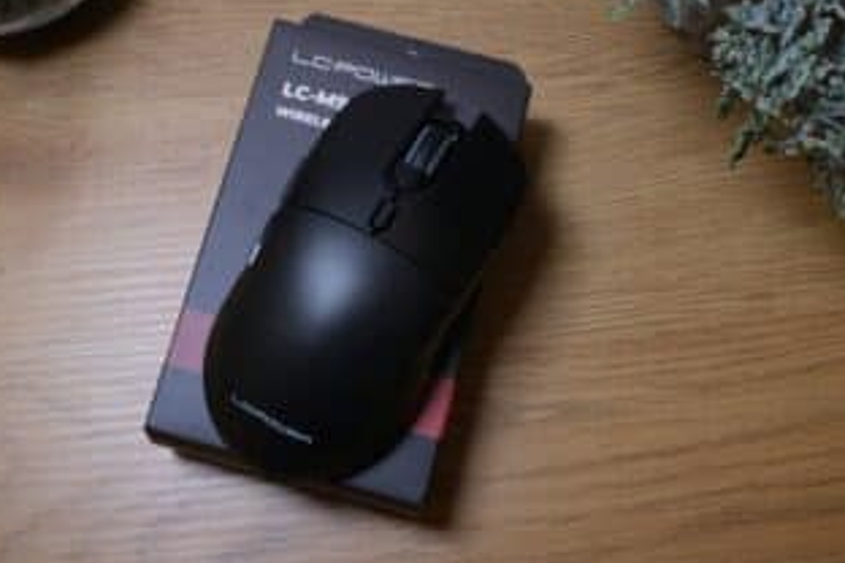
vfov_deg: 29.8
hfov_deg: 43.6
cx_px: 382
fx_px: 1056
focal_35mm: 45
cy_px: 233
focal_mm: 24.2
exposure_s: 1/34
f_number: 8
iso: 1600
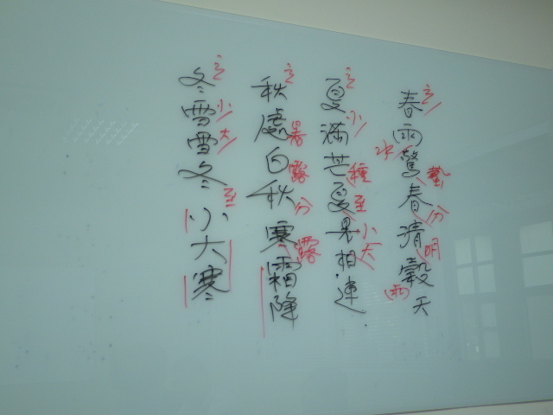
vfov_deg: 30.9
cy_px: 208
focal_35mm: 47
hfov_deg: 40.4
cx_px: 276
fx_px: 751
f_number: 3.1
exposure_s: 1/60
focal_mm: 8.4
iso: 200
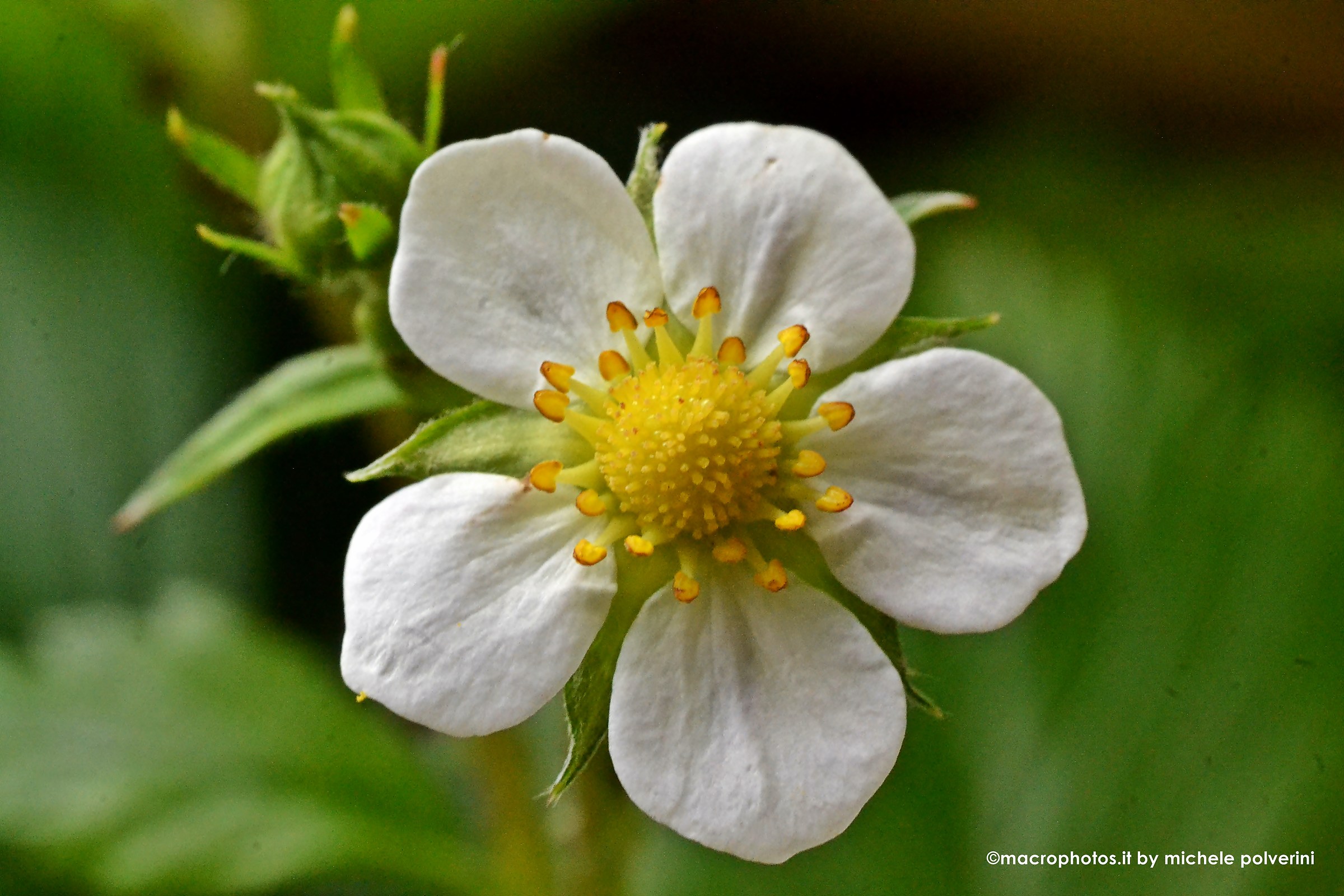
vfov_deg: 10.2
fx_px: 5040
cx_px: 672
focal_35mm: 135
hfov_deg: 15.2
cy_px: 448
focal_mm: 90
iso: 3200
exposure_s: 1/200
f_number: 25
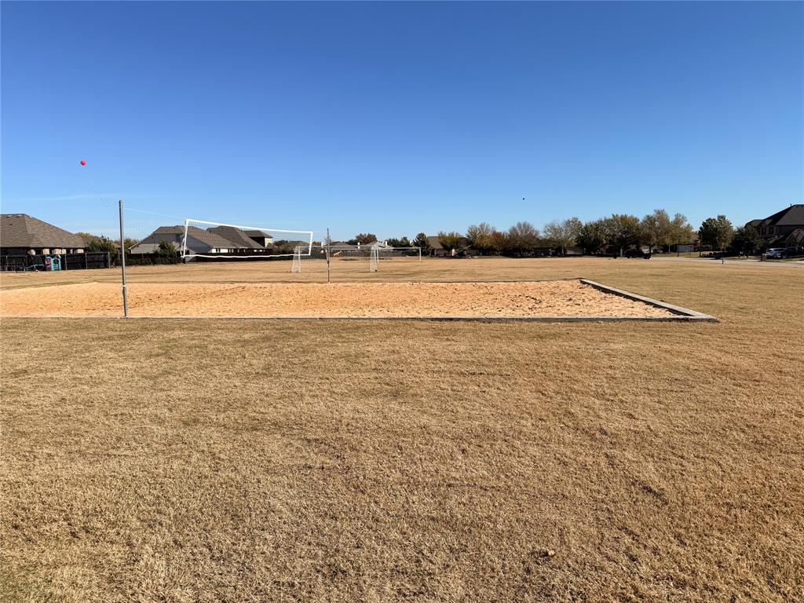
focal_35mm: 24
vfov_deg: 56.8
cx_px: 402
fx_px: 557
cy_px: 302
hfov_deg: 71.6
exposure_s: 1/7353
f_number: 1.78
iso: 80
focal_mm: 6.76
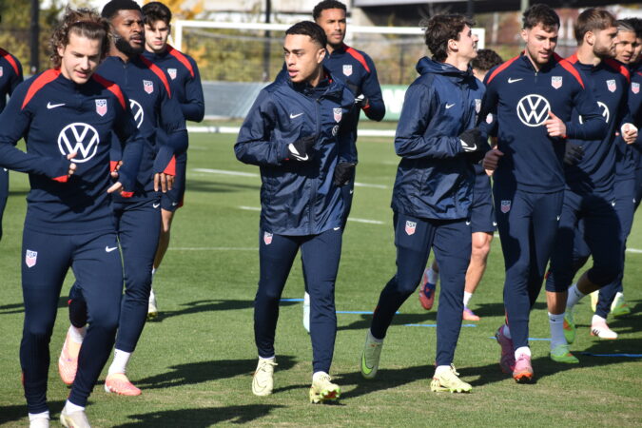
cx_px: 321
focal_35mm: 240
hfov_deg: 8.6
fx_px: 4280
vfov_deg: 5.7
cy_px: 214
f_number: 6.3
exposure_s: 1/1600
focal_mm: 160
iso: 400
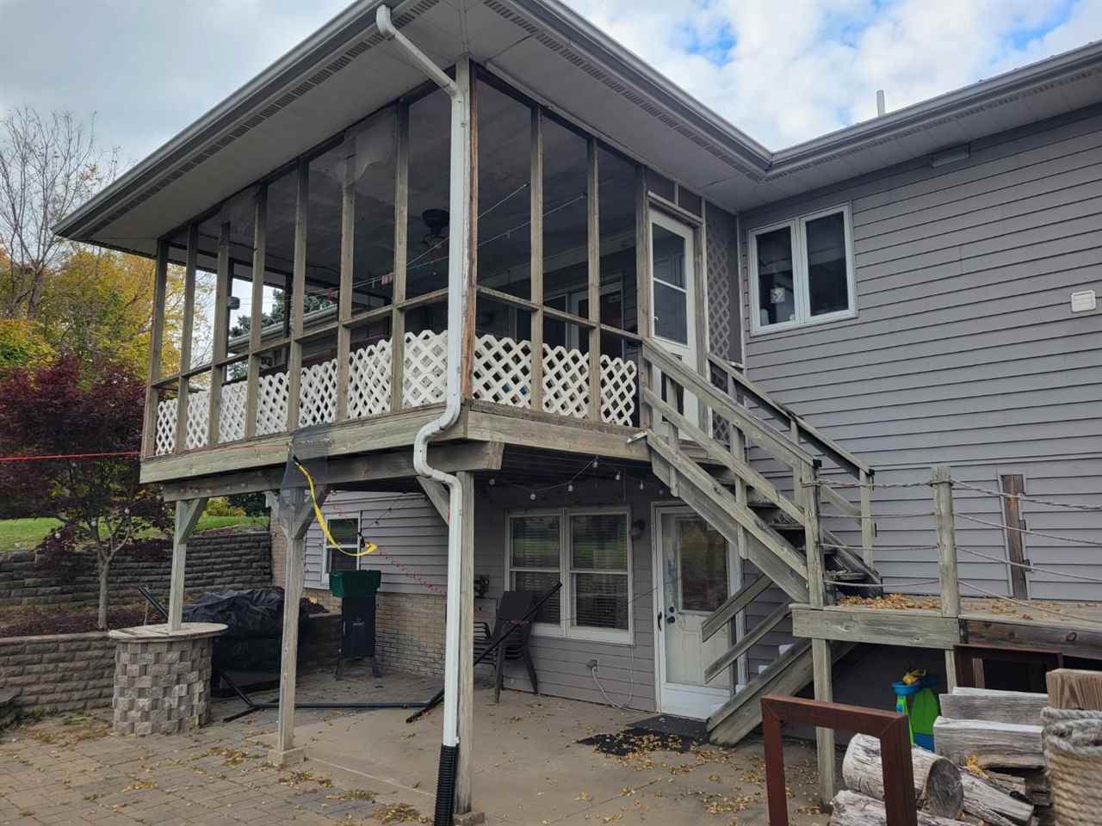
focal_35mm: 26
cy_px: 413
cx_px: 551
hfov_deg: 67.3
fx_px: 828
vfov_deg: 53.1
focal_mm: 5.4
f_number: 1.8
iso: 40
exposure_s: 1/208
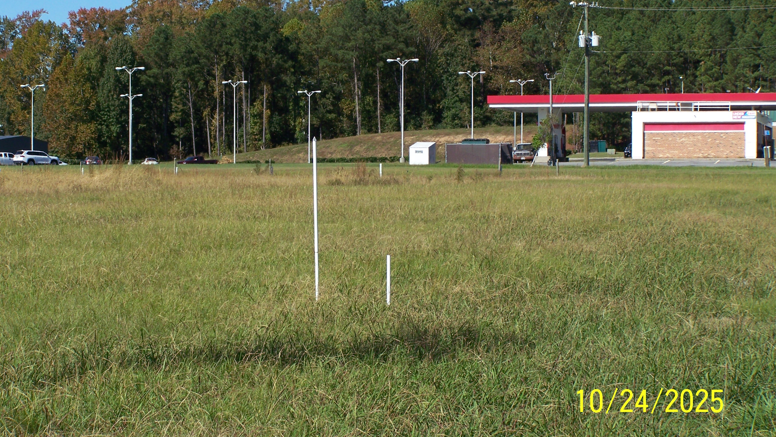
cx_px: 386
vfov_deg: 11.8
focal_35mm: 103
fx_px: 2120
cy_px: 189
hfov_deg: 20.7
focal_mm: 15.6
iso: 64
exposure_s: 1/400
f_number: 4.5
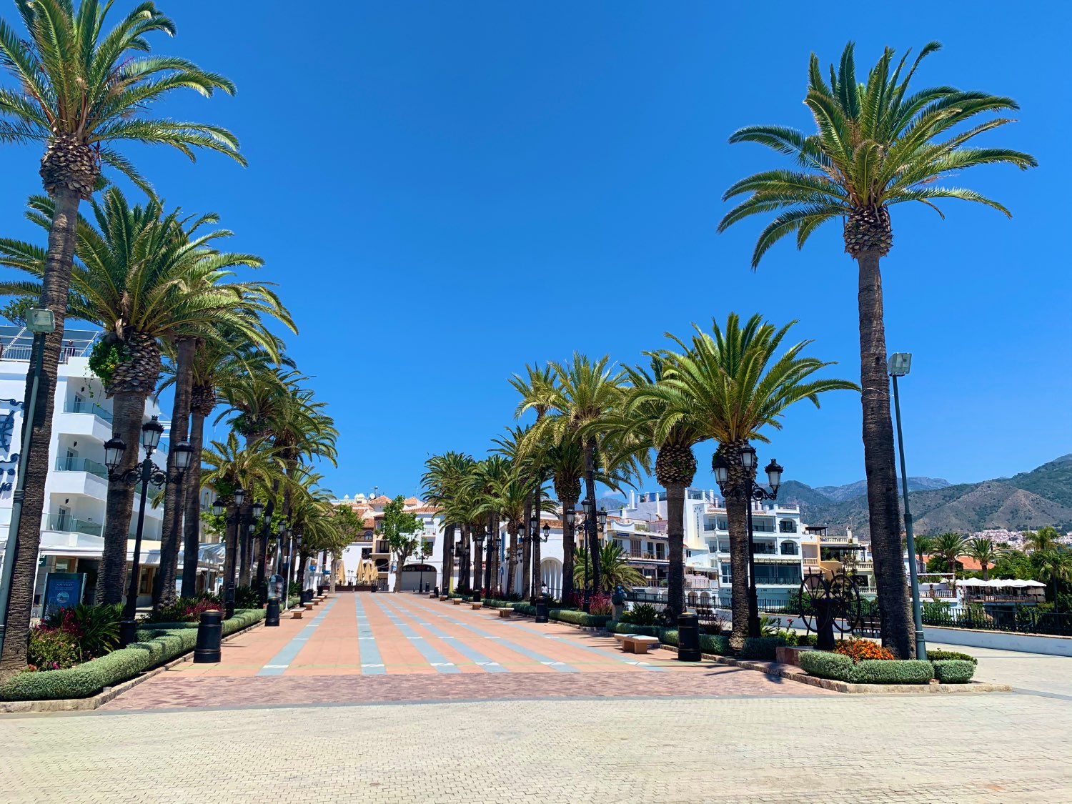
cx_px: 536
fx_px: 805
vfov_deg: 53.1
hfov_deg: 67.3
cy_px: 402
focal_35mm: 26
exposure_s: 1/2681
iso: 25
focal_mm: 4.25
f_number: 1.8
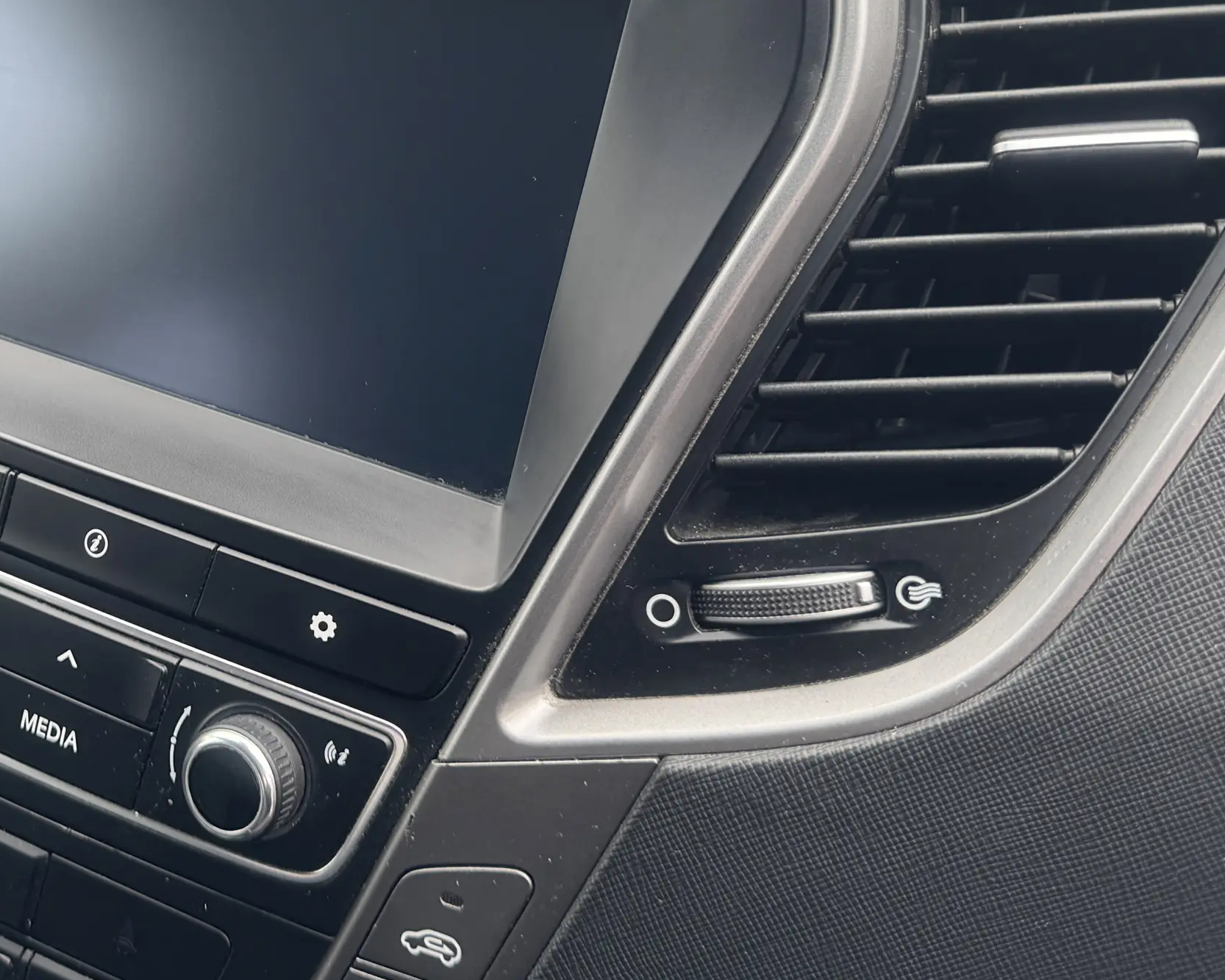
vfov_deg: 27.3
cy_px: 146
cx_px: 171
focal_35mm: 54
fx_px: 1958
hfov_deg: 33.3
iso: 64
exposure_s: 1/182
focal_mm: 6.76
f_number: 1.78
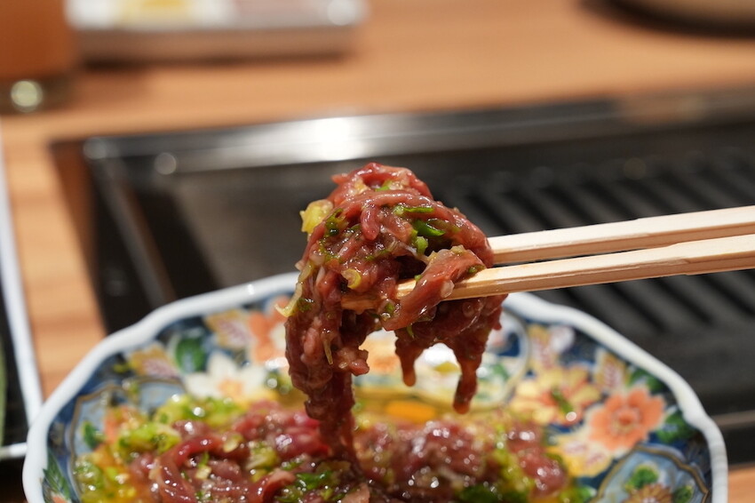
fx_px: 1384
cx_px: 378
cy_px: 252
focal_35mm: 66
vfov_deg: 20.6
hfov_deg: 30.5
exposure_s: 1/80
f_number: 6.3
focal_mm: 66
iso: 2500
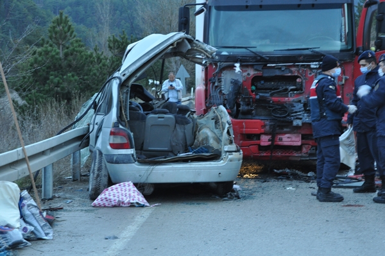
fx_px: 994
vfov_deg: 14.7
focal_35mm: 93
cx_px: 192
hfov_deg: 21.9
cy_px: 128
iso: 800
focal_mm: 62
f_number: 5
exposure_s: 1/13
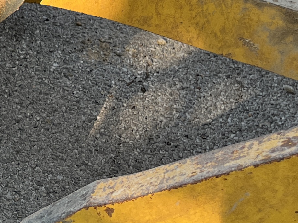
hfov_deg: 15.2
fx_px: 981
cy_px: 25
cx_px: -216
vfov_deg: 12.9
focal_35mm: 114
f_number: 1.6
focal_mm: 5.1
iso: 50
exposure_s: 1/349
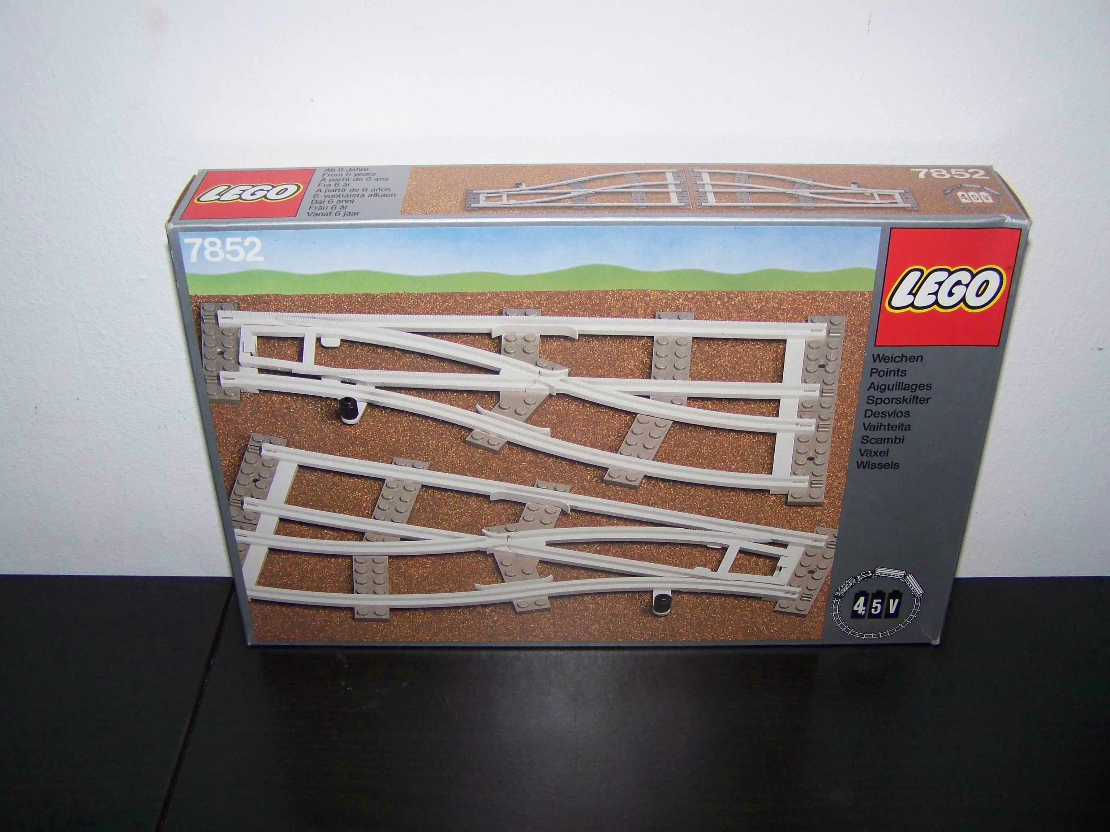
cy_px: 416
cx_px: 555
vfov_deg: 37.7
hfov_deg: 49.0
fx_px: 1219
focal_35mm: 38
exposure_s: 1/30
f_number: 2.8
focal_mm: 6.3
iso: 200
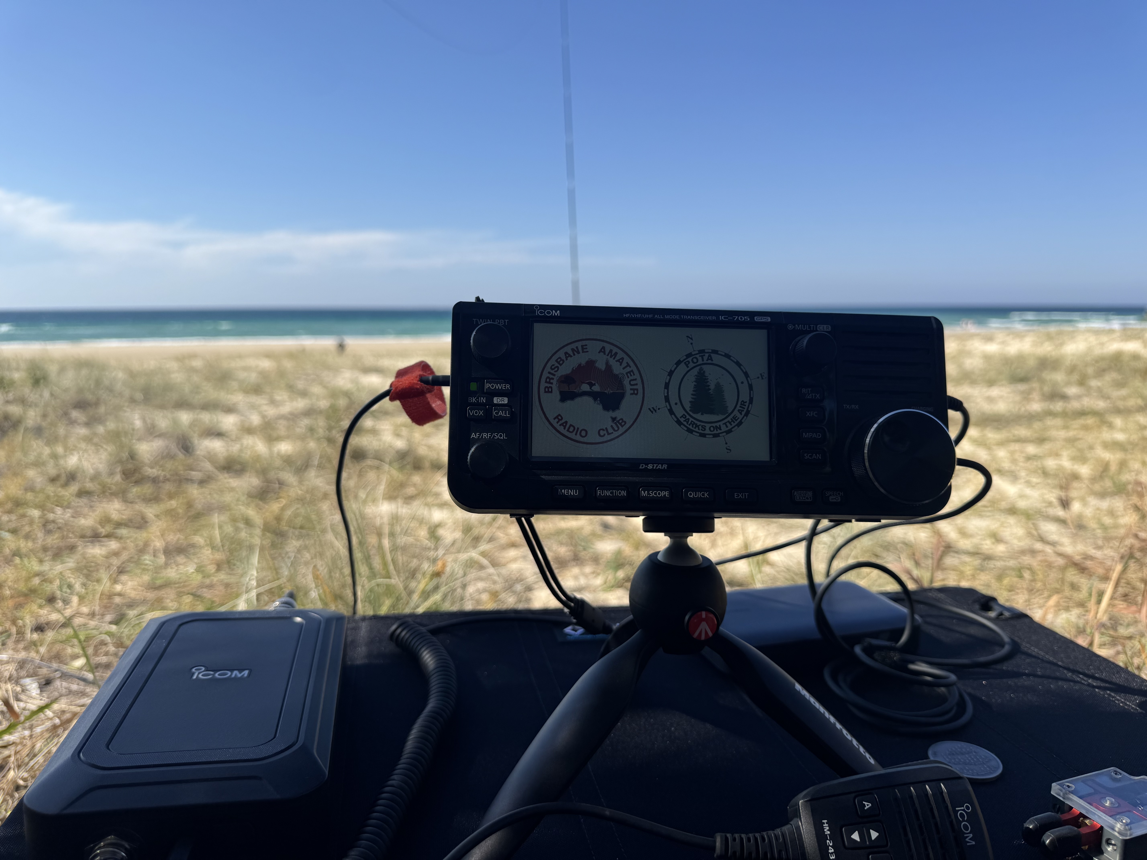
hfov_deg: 71.6
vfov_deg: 56.8
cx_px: 574
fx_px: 795
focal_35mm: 24
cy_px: 430
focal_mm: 6.76
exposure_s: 1/4608
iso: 80
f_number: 1.78
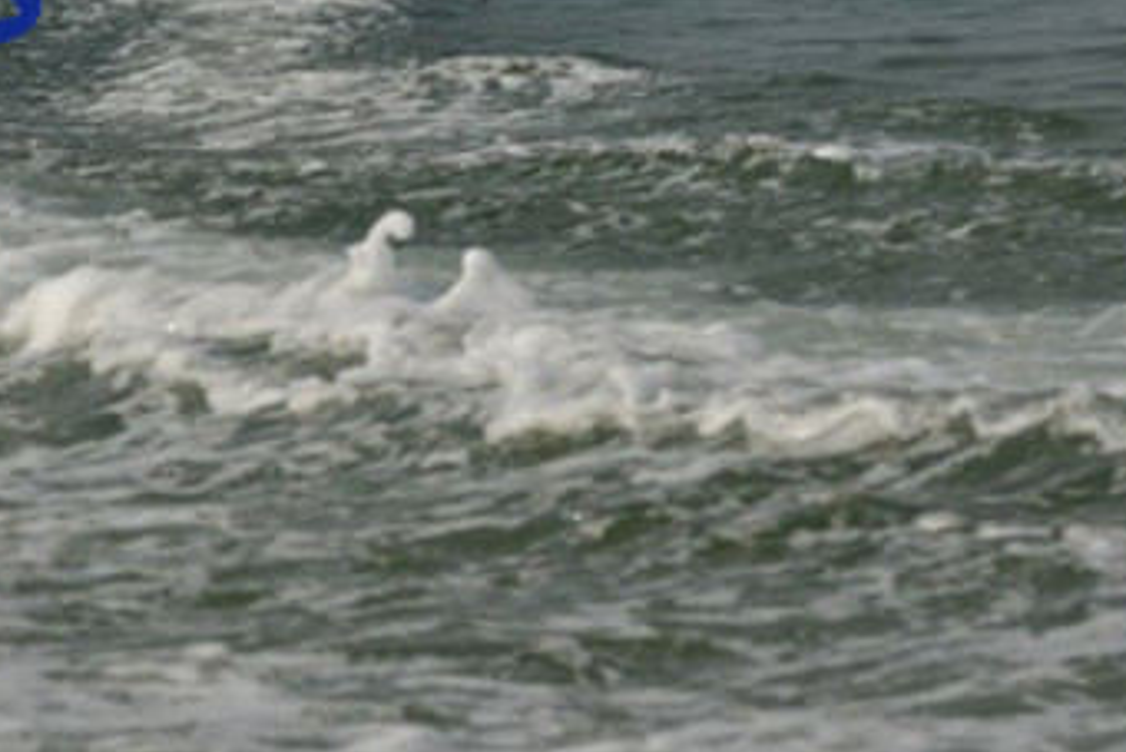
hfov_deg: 5.3
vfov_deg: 3.5
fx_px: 12109
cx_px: -172
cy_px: -159
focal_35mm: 387
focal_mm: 155
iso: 100
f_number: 8
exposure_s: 1/640
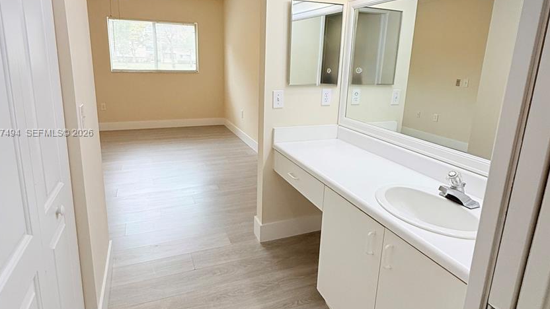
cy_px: 133
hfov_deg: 81.2
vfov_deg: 51.3
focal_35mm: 22
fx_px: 321
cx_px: 268
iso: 125
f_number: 2.2
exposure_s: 1/120
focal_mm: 2.22
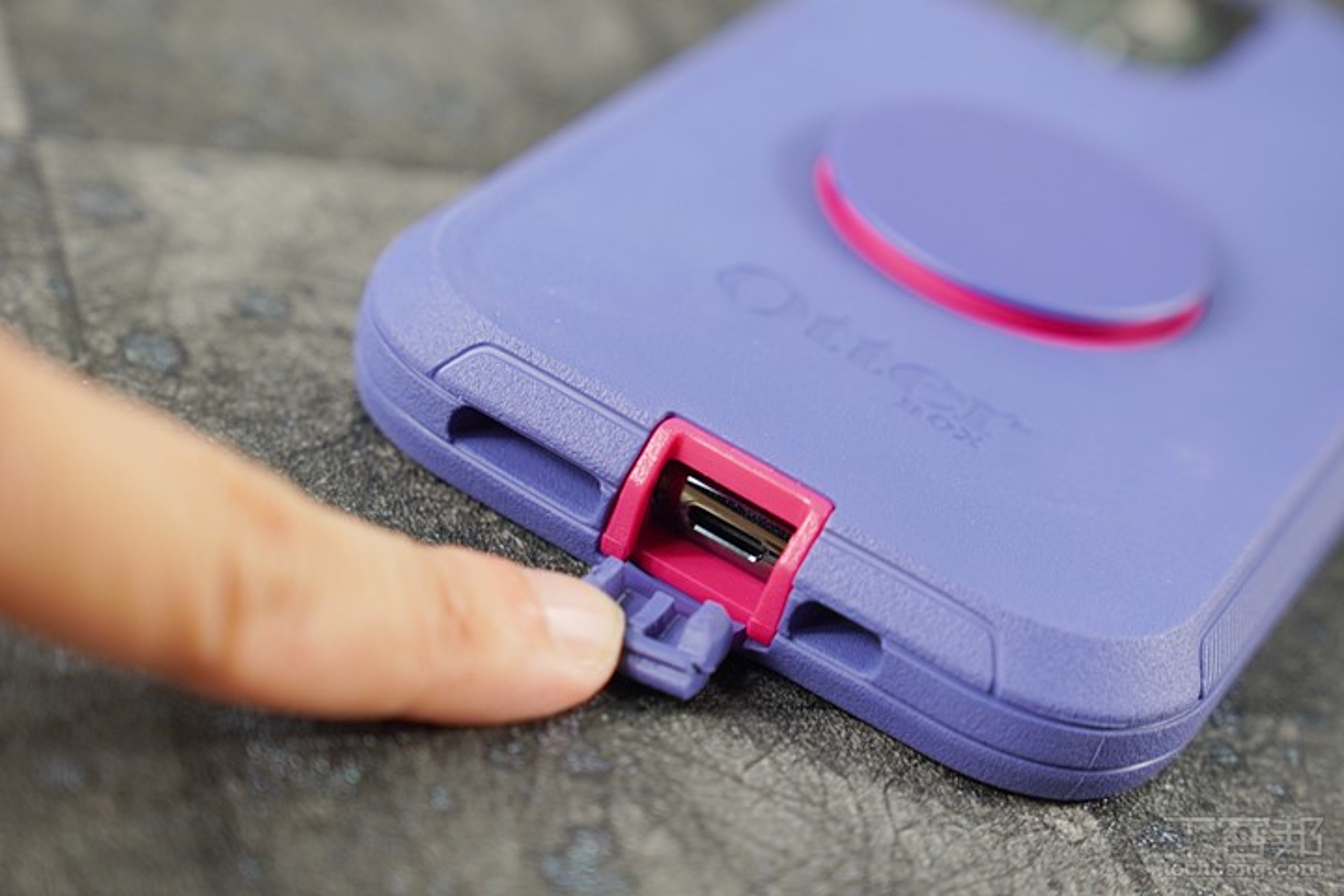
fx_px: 3080
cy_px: 448
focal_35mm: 82
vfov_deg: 16.6
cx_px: 672
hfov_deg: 24.6
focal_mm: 55
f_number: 4
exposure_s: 1/60
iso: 250
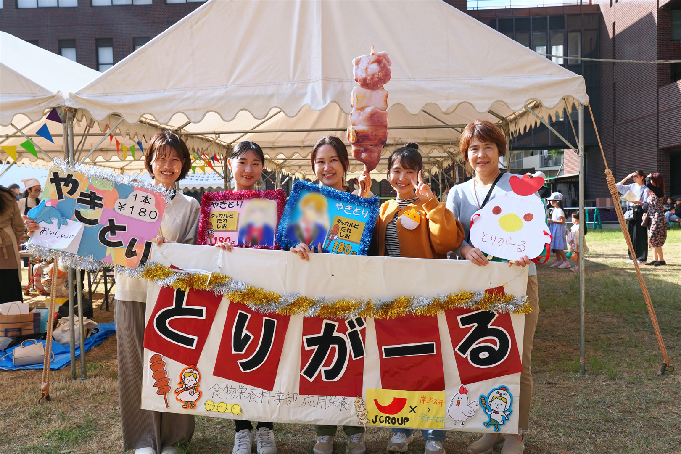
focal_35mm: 36
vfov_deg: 36.9
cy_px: 227
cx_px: 340
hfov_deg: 53.1
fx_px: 681
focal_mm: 24
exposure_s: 1/250
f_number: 5.6
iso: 100
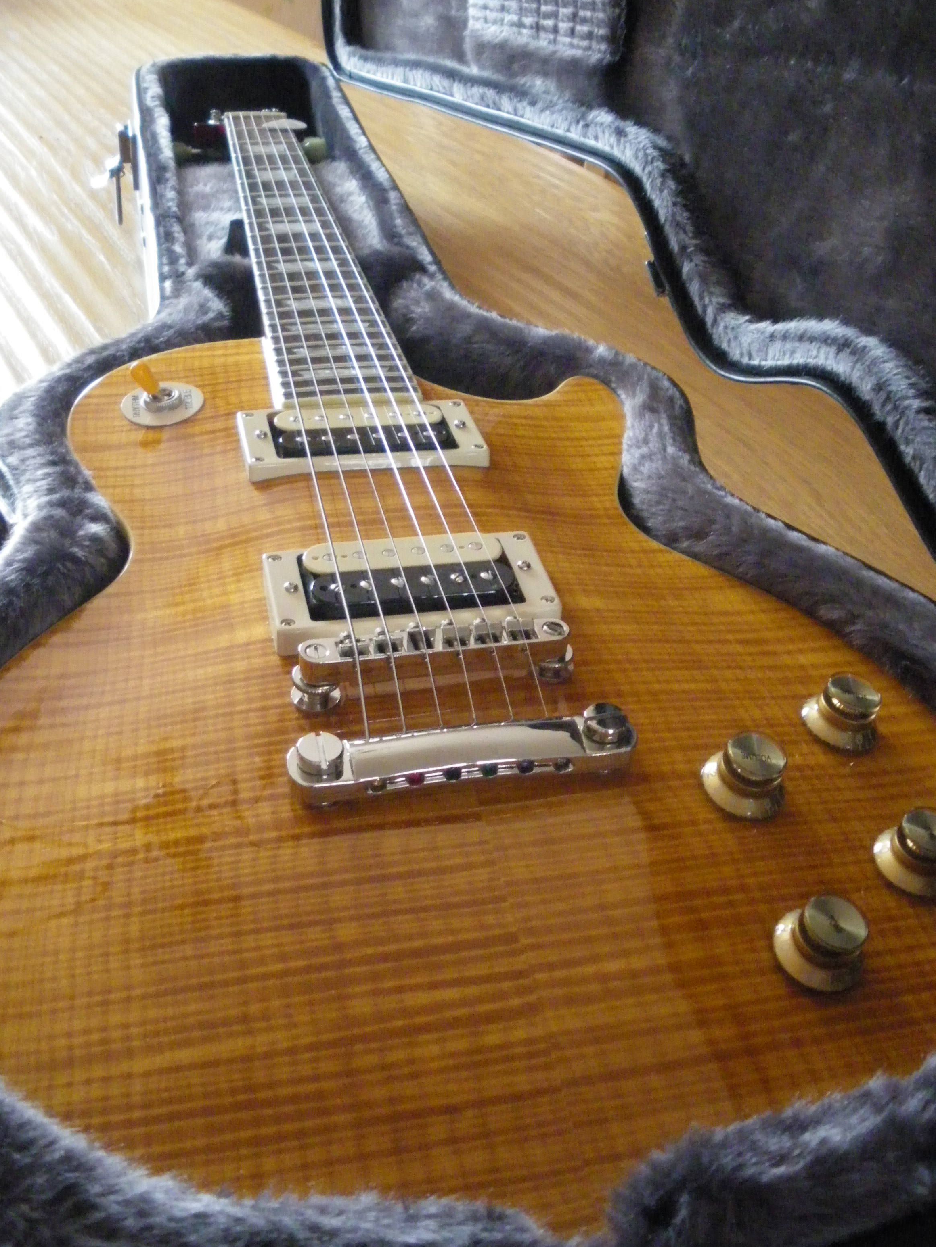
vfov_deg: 49.0
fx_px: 1370
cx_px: 474
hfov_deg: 37.7
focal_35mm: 38
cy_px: 592
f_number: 3.5
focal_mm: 6.3
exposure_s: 1/20
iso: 800
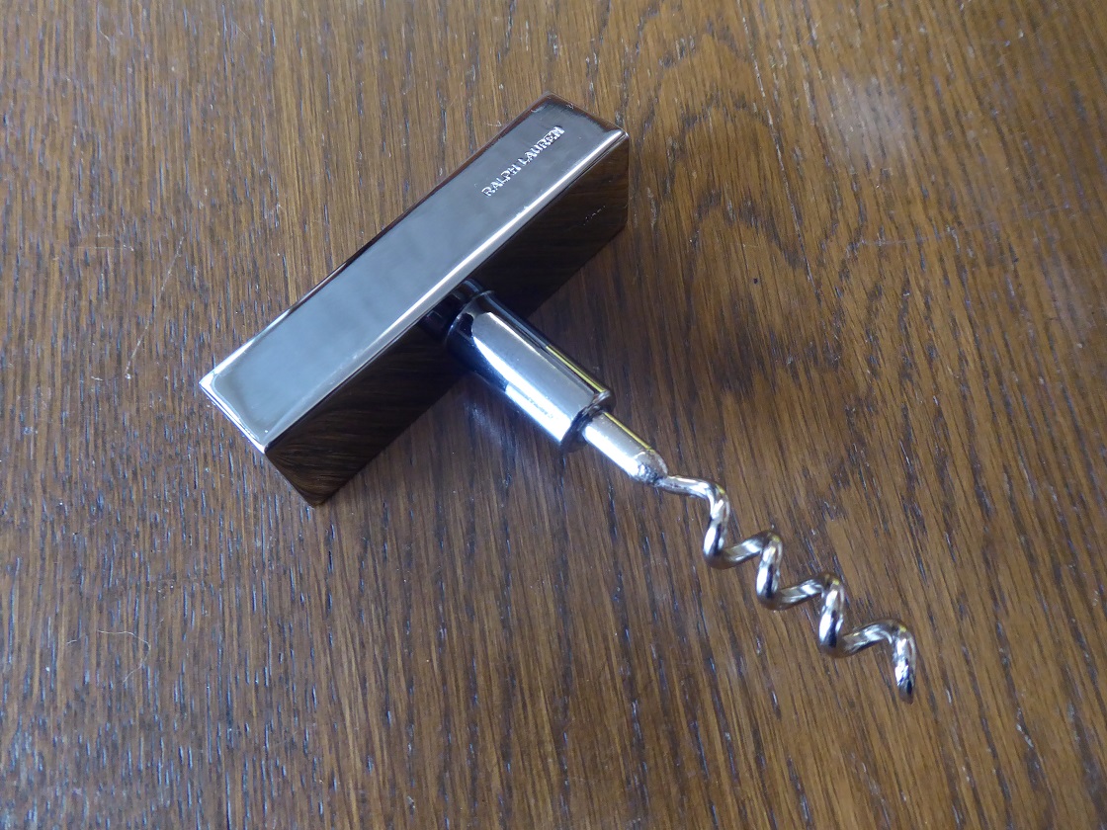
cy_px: 415
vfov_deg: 48.2
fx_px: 927
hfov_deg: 61.7
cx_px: 554
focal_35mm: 29
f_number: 3.5
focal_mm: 5
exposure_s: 1/30
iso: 400
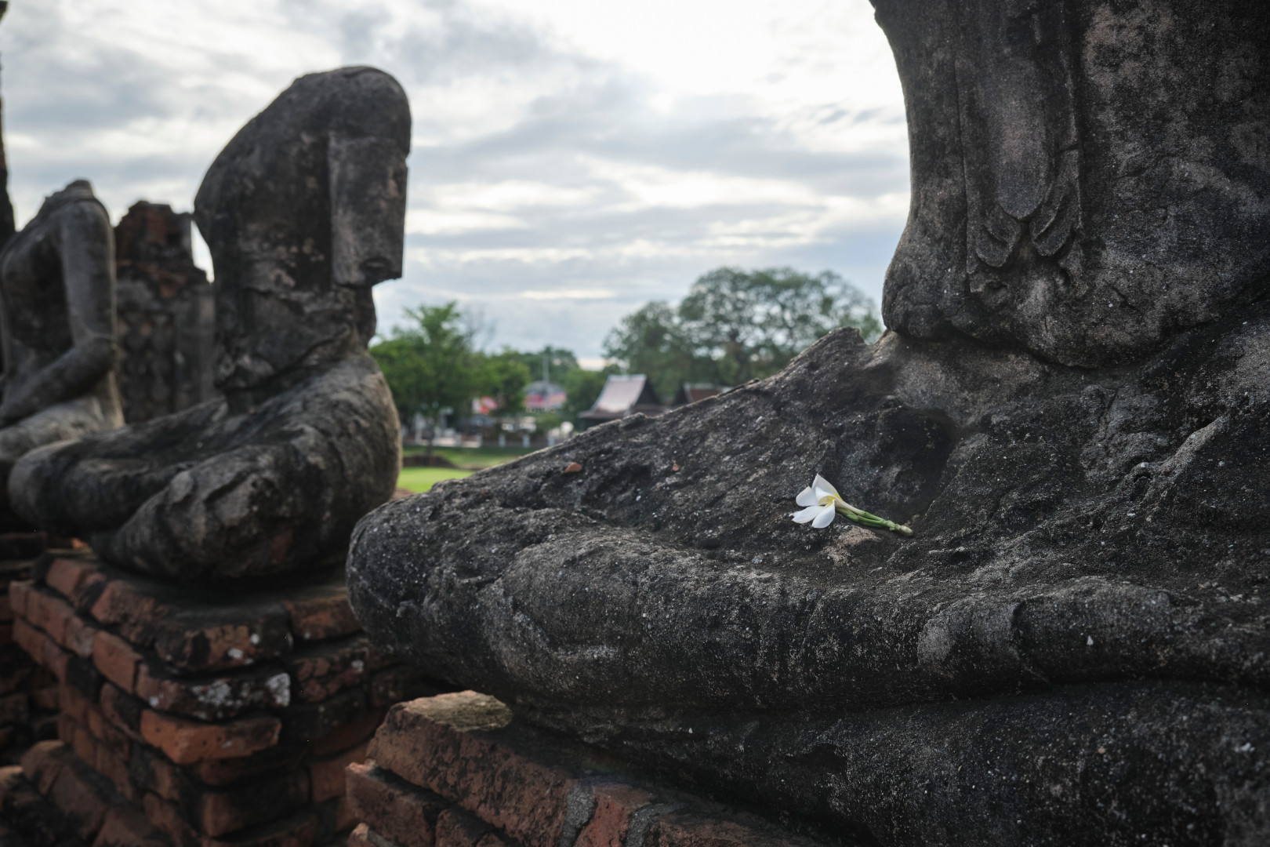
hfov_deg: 58.7
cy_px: 424
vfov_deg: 41.1
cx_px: 635
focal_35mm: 32
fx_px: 1129
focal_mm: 21.2
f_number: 5.6
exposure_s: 1/400
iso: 400
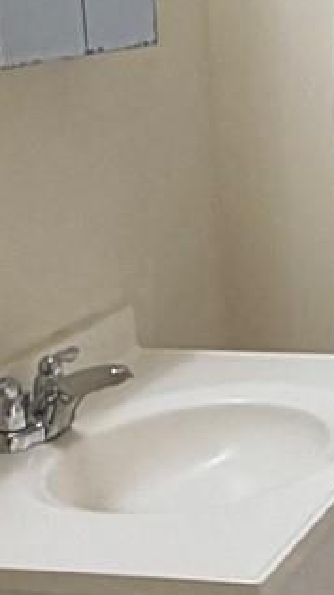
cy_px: 258
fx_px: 1564
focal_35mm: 99
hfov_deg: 11.5
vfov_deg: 21.6
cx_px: 542
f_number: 2.2
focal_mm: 2.22
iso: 200
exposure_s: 1/60
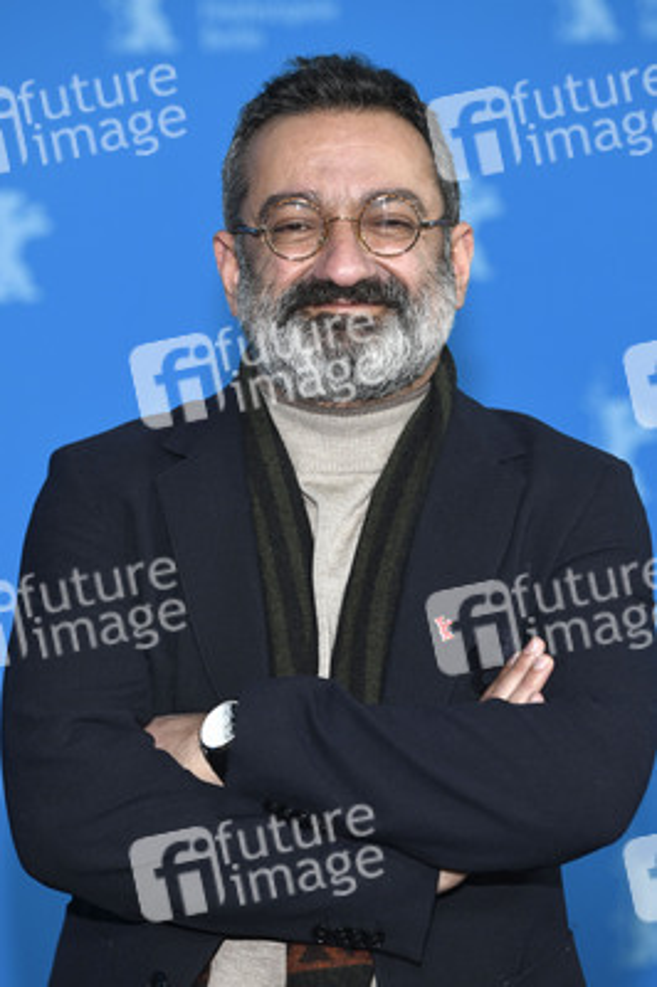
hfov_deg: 12.2
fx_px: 3071
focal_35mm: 112
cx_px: 328
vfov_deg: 18.3
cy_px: 494
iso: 800
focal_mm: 112
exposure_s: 1/400
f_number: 4
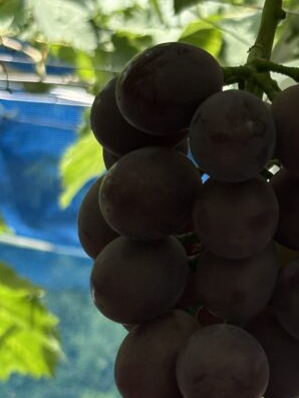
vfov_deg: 14.6
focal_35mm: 134
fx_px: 1542
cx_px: 289
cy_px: 347
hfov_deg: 11.0
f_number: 1.6
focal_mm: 5.96
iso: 40
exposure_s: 1/801
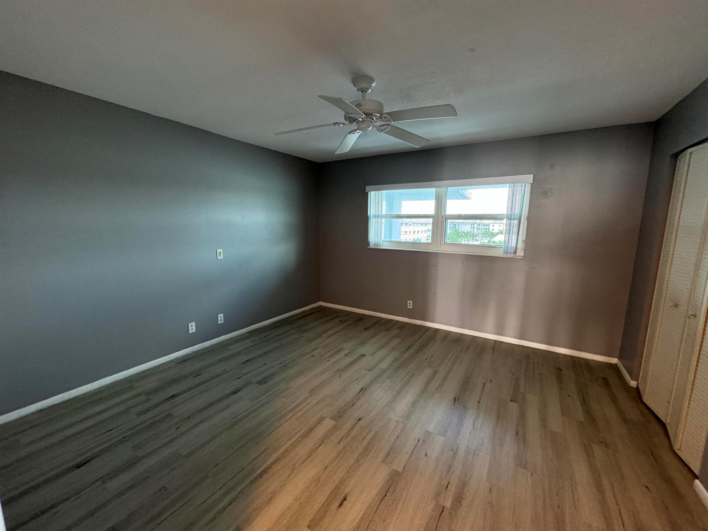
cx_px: 354
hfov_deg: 102.1
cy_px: 266
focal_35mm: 14
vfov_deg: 85.7
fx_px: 286
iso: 400
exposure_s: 1/60
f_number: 2.2
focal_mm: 2.22
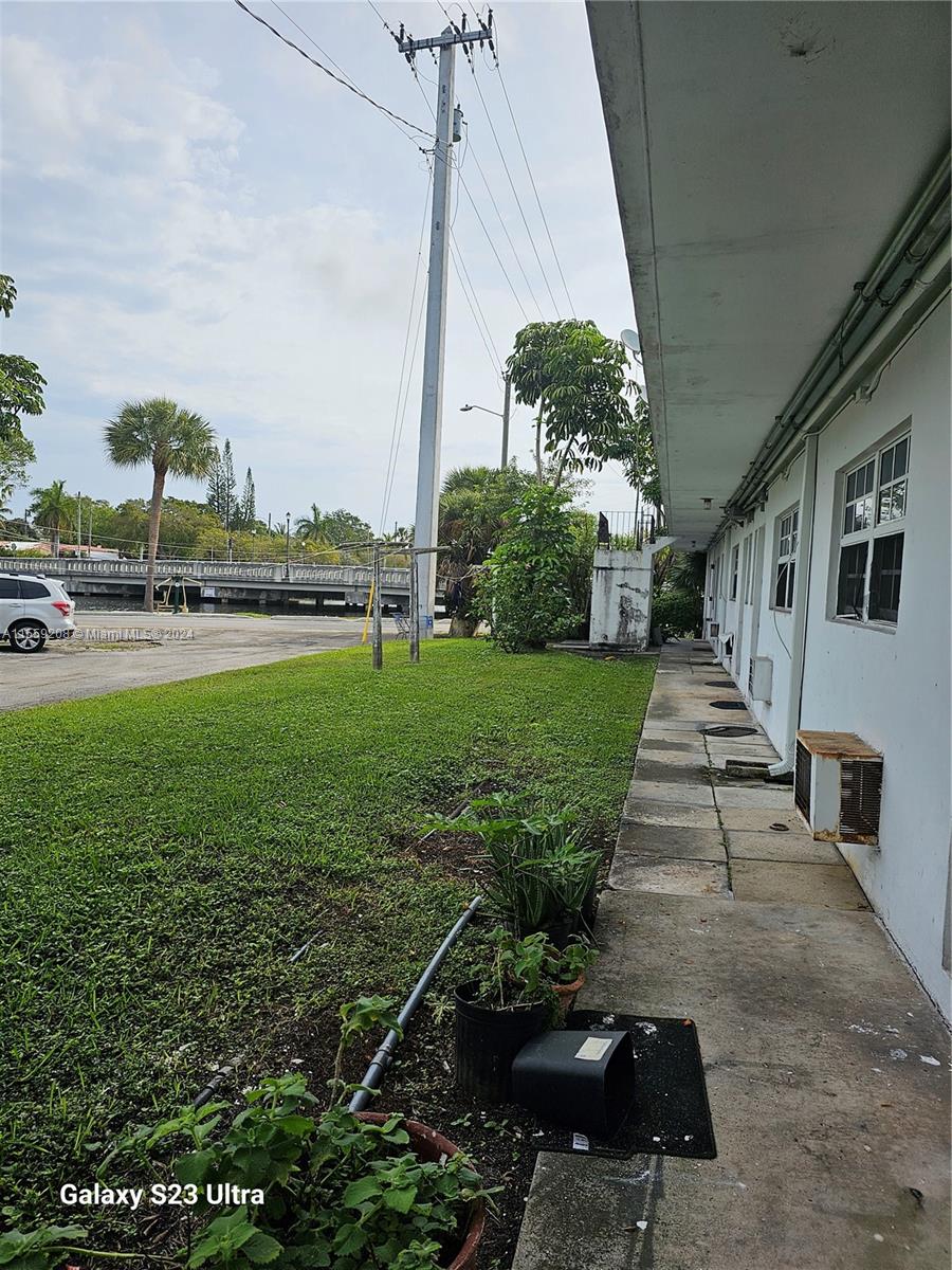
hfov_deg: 58.9
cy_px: 635
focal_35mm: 23
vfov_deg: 73.9
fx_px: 843
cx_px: 476
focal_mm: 6.3
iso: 10
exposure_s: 1/752
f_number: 1.7
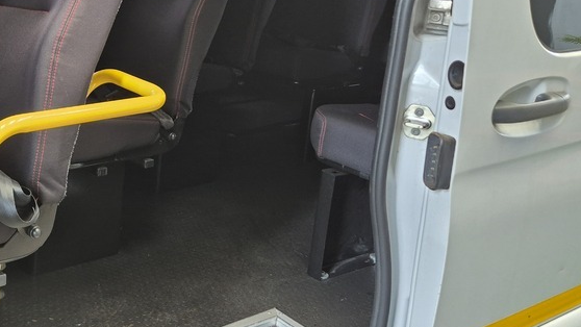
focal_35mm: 46
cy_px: 68
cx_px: 50
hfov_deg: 40.9
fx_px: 709
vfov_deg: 25.5
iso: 200
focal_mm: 5.4
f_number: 1.8
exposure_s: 1/100
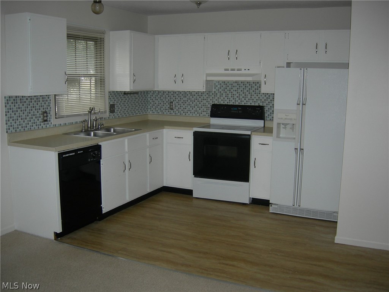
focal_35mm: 36
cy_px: 146
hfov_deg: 51.4
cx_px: 194
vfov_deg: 39.7
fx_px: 405
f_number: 2.7
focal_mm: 7.5
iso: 74
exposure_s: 1/60.1
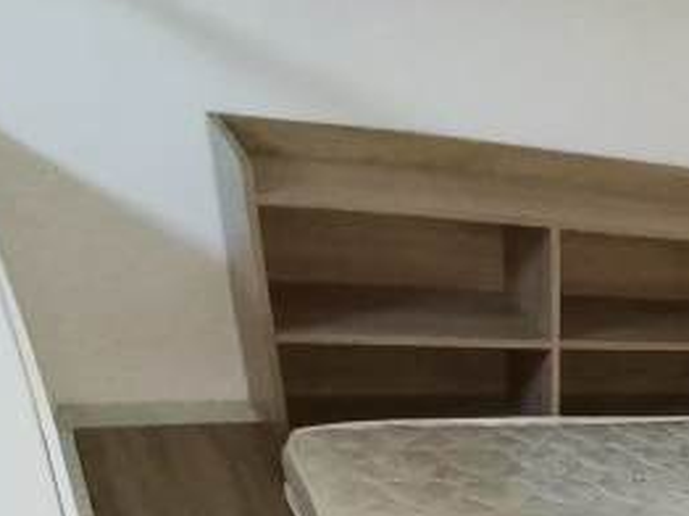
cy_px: 766
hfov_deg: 28.6
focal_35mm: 52
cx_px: 941
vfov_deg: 22.9
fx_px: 1034
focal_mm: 1.78
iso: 400
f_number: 2.4
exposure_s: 1/25
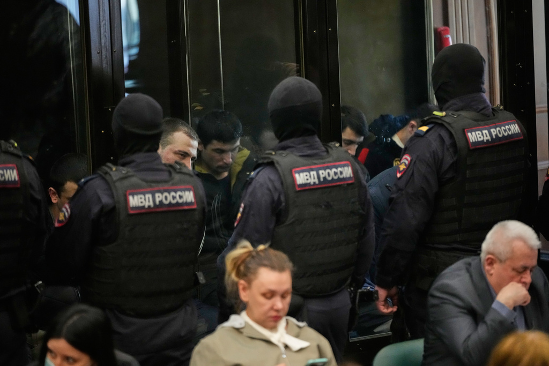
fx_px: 3050
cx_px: 274
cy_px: 183
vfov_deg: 6.9
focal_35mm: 200
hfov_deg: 10.3
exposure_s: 1/400
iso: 8000
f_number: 2.8
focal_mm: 200
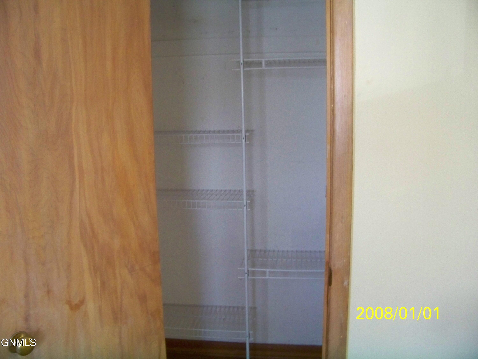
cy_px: 180
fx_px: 456
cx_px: 239
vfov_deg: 42.9
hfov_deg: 55.4
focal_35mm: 33
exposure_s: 1/30
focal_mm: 5.85
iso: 500
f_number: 2.8
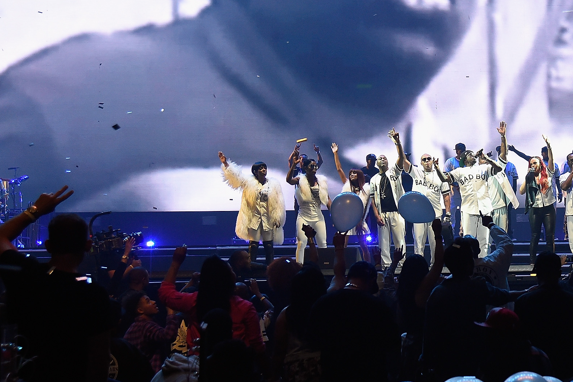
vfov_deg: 17.9
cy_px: 167
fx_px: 1210
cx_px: 480
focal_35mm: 76
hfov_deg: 26.0
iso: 3200
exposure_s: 1/1000
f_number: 4
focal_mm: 40
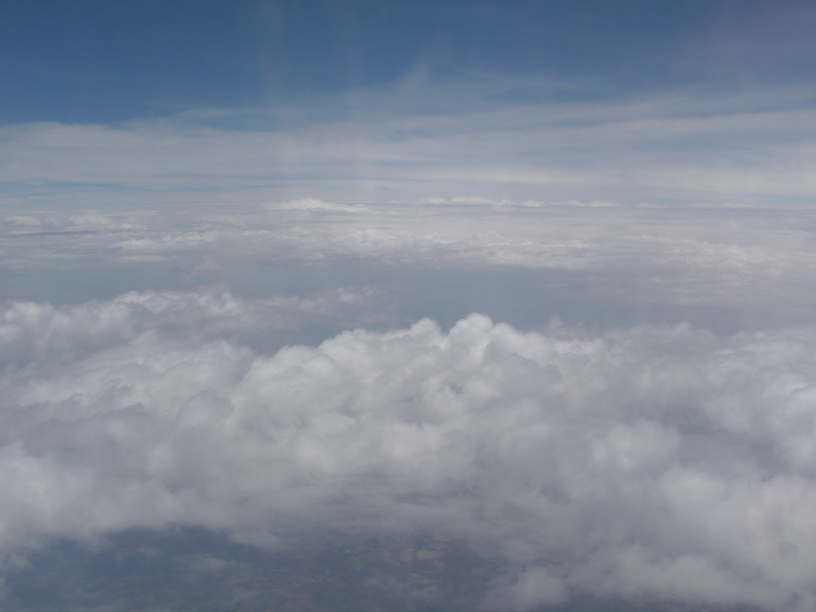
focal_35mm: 38
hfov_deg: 49.0
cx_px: 408
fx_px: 896
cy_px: 306
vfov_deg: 37.7
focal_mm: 6.7
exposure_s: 1/1000
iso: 80
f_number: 6.3
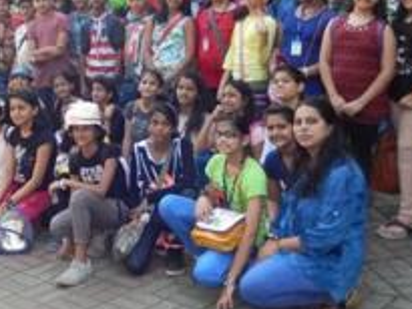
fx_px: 726
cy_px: 21
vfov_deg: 23.3
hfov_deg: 30.8
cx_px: 76
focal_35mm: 61
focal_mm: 4.5
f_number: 3.4
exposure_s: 1/250
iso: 180
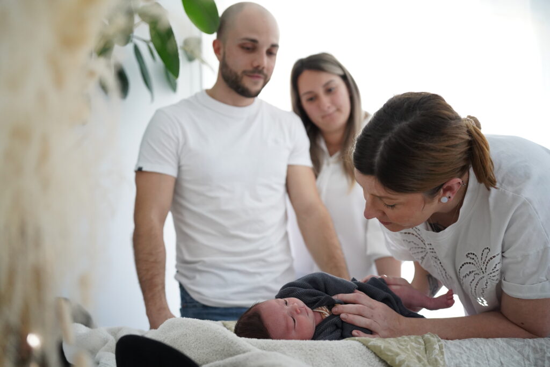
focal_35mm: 46
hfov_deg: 43.0
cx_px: 275
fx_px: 698
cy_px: 184
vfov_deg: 29.4
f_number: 2.8
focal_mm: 45.7
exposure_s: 1/160
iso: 4000
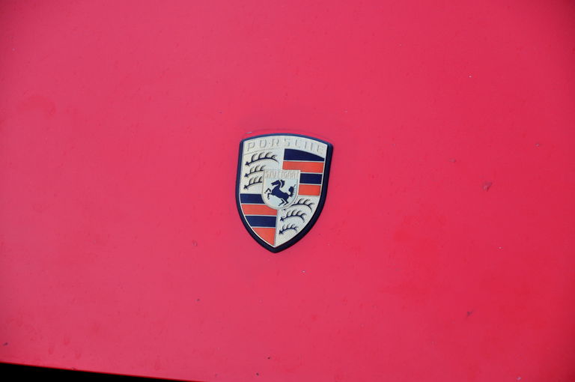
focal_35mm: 142
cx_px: 288
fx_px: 2273
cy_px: 191
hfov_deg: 14.4
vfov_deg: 9.6
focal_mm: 95
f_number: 5.3
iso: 500
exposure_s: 1/20
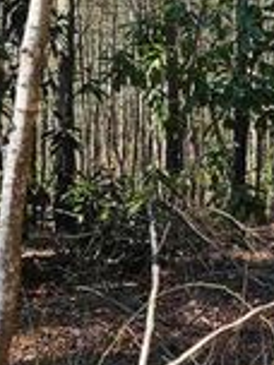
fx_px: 1066
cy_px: 100
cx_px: 411
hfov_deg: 13.8
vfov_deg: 19.3
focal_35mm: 101
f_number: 1.8
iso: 32
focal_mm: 5.4
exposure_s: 1/583
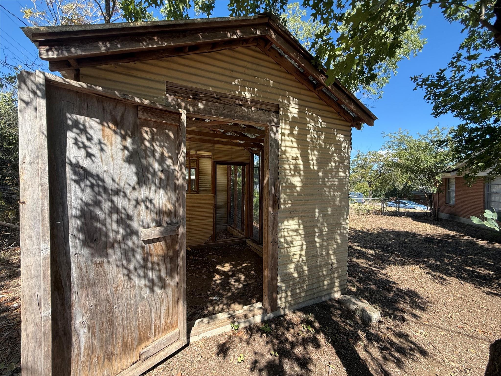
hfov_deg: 102.1
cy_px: 188
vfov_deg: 85.7
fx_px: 203
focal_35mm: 14
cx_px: 250
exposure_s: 1/554
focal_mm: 2.22
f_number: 2.2
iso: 64
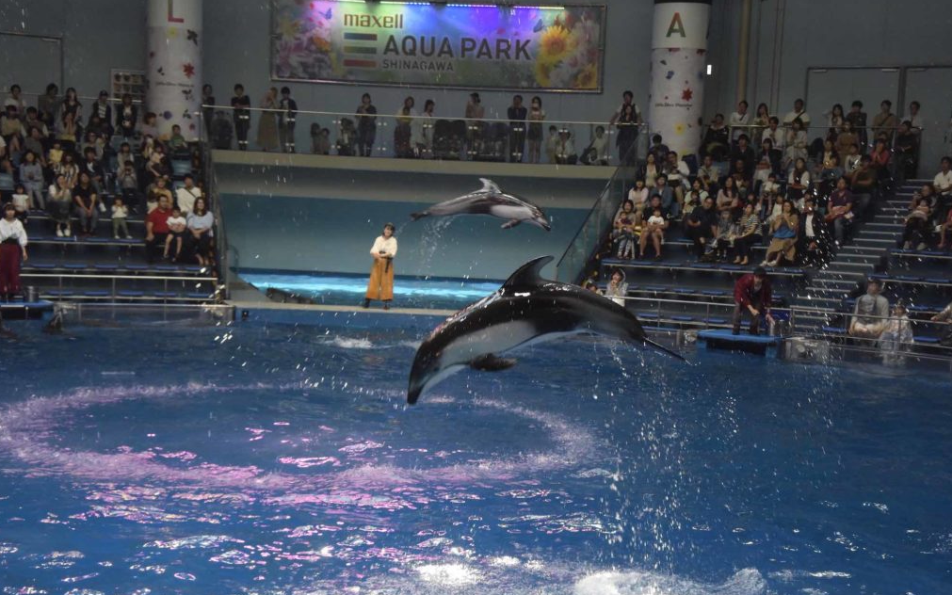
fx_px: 1687
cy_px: 317
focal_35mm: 65
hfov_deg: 31.5
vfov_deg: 20.0
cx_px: 476
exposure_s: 1/160
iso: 1250
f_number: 5
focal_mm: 23.6
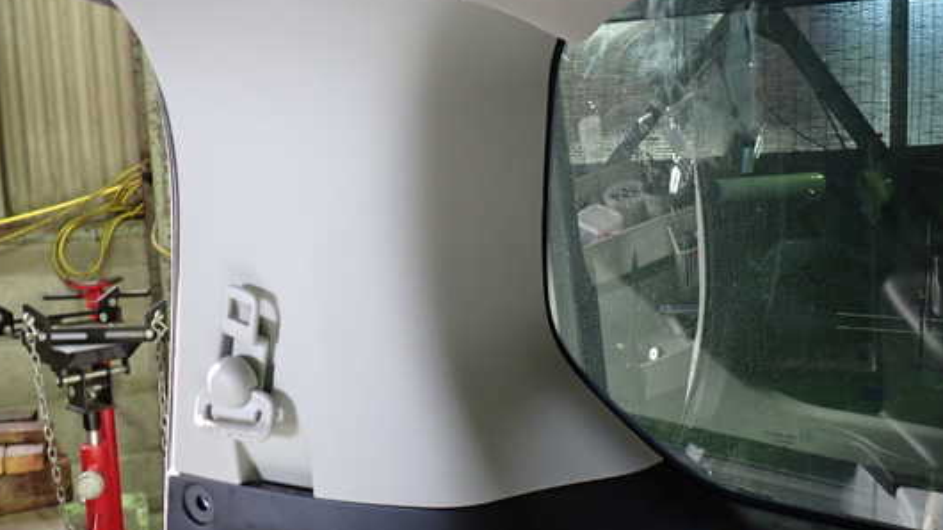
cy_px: 260
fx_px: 925
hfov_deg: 54.0
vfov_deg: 32.0
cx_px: 448
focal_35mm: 37
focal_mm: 5.4
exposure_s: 1/30
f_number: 2.3
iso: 400
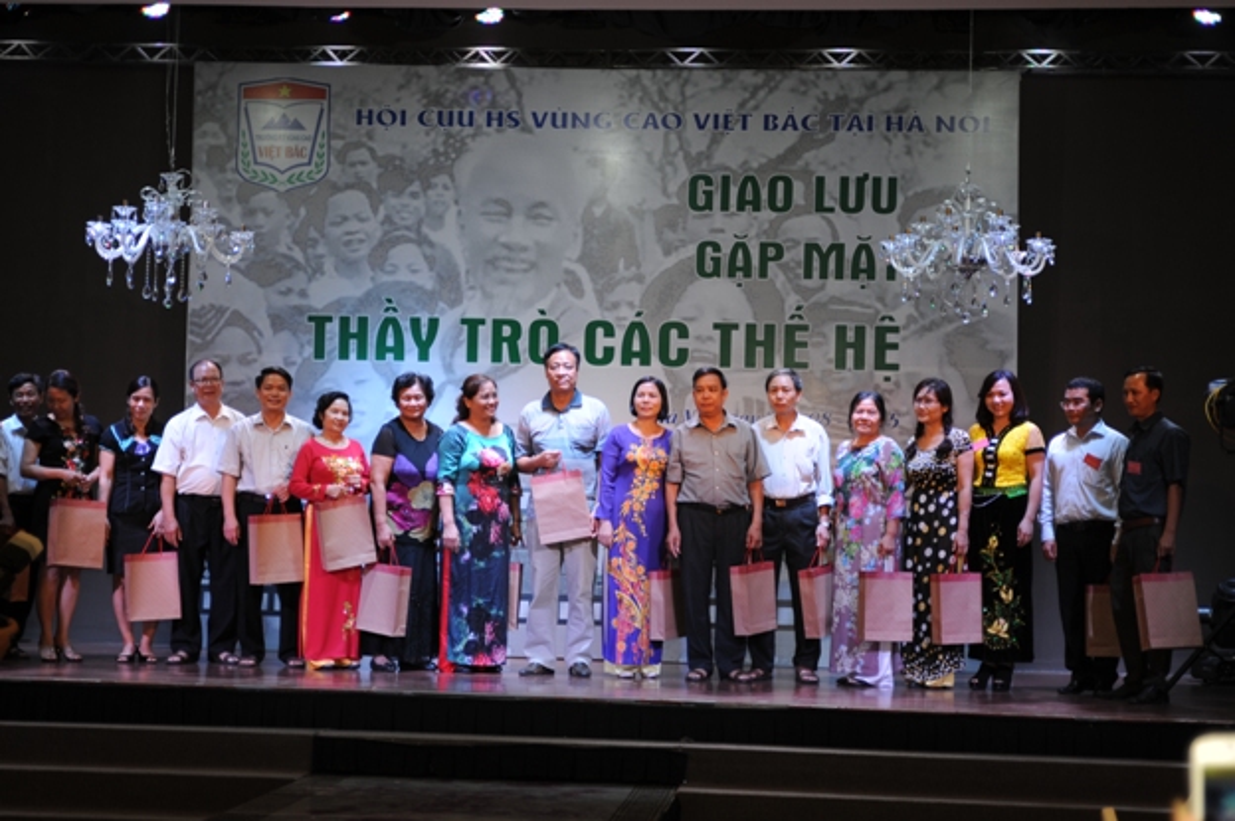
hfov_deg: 30.5
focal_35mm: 66
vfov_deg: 20.6
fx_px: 2262
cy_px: 410
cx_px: 618
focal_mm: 66
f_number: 5.6
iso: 400
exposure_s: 1/60
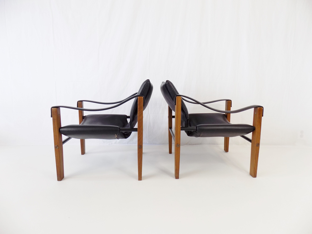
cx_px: 156
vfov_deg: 58.9
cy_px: 117
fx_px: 207
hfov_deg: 73.9
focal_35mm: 23
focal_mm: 4
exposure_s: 1/40
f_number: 3.1
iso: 80
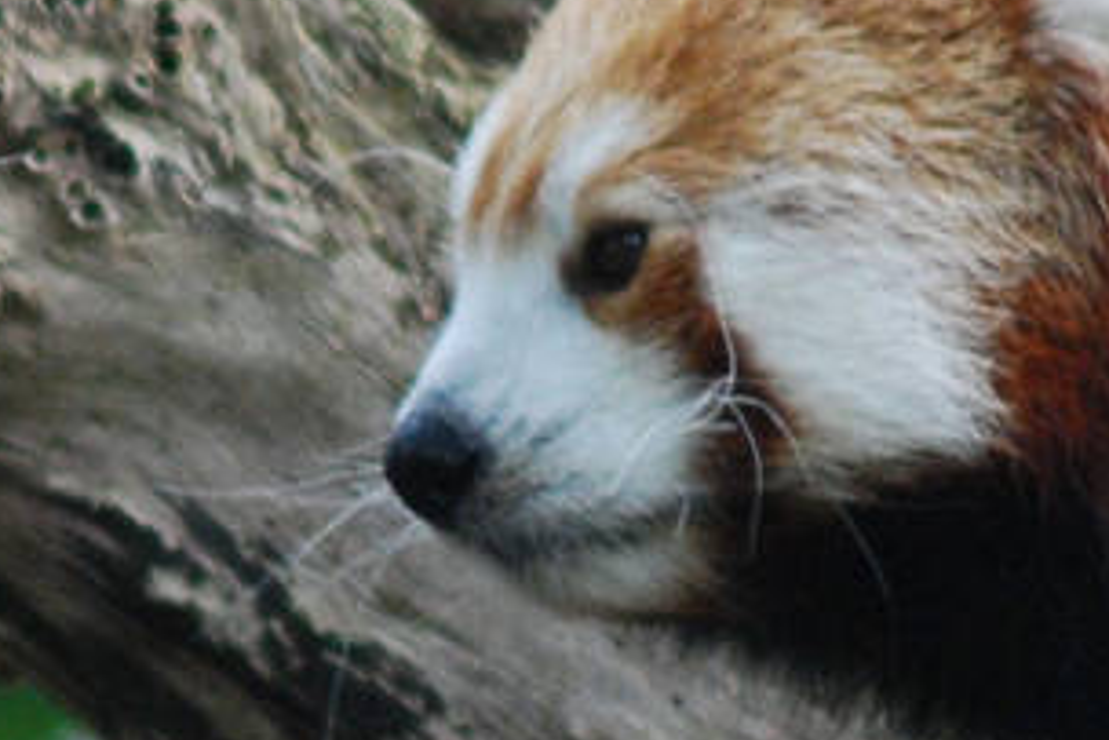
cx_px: 416
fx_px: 73071
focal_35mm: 2371
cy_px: 786
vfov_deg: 0.6
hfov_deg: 0.9
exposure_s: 1/200
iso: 800
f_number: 5.6
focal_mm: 300
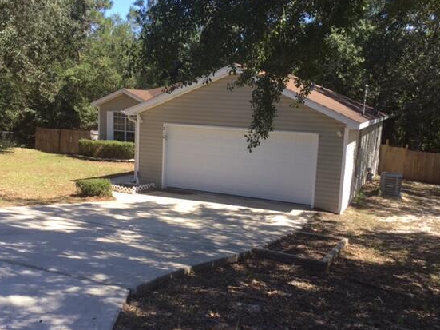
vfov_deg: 39.6
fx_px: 457
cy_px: 158
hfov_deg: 51.4
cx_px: 220
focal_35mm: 36
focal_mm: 3.3
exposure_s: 1/390
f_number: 2.4
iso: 25
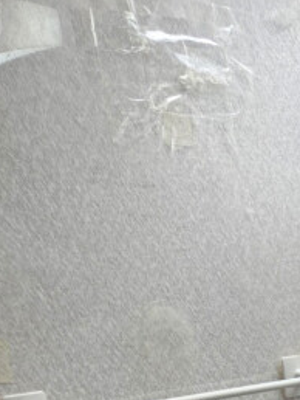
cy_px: 654
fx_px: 1315
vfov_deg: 15.5
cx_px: 722
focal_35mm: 114
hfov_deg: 11.0
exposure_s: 1/180
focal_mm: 5.4
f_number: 1.8
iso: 100
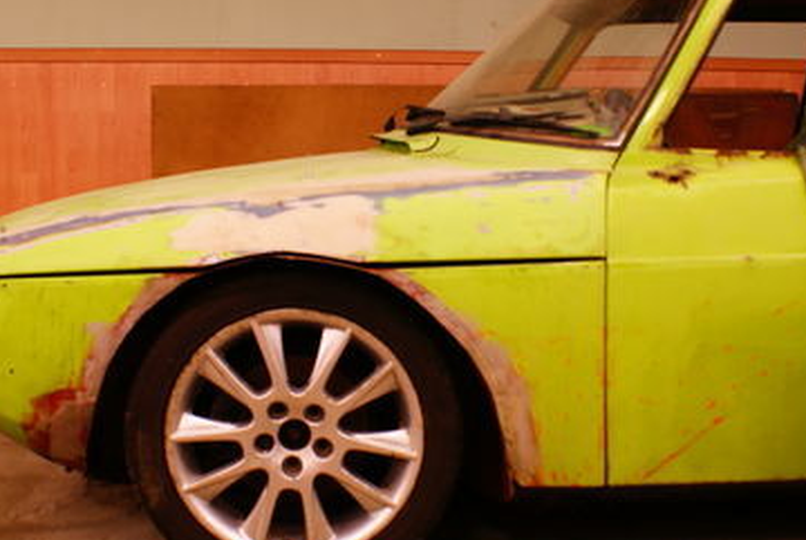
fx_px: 1076
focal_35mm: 48
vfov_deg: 28.1
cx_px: 356
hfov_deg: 41.0
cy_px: 246
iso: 100
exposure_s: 1/6
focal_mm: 18
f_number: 5.6
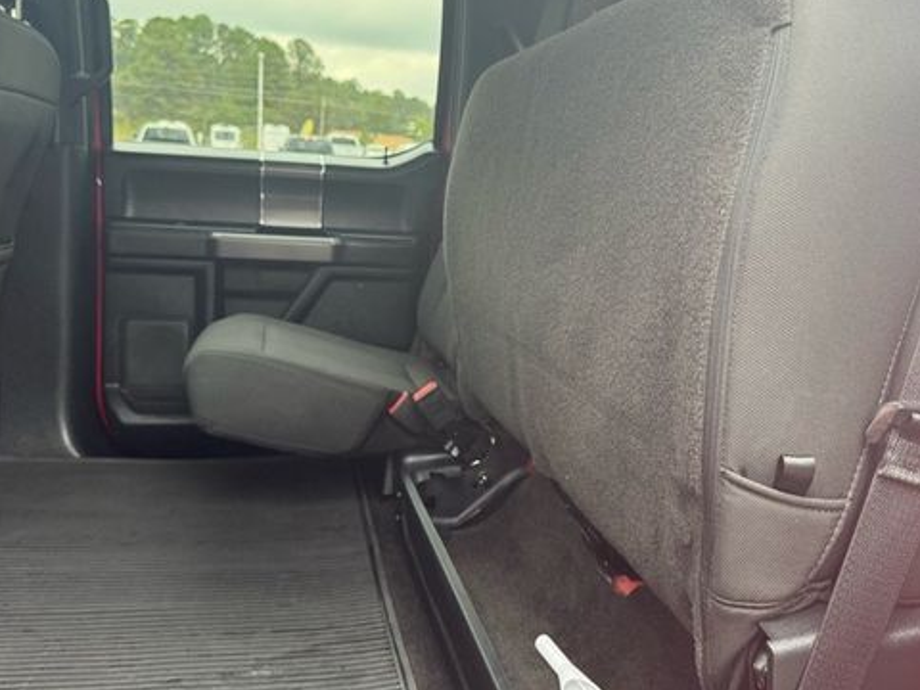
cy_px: 326
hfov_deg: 56.8
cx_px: 473
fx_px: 850
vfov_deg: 44.1
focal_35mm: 32
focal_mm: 6.76
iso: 200
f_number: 1.78
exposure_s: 1/121
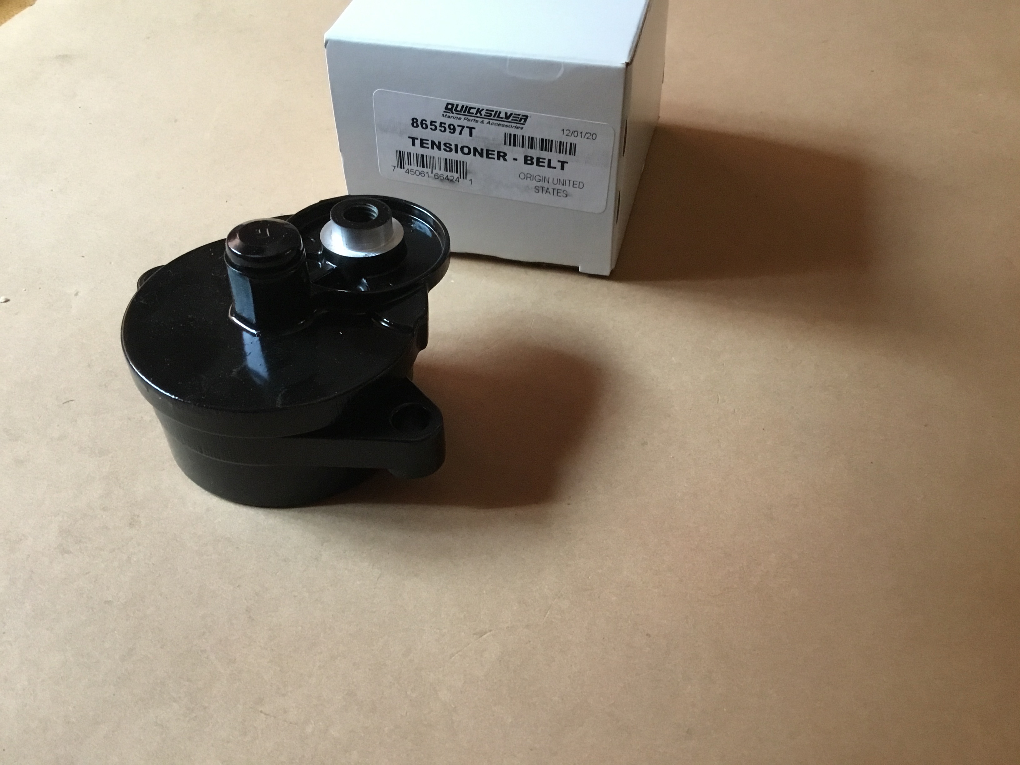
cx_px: 510
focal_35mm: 31
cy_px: 382
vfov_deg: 45.4
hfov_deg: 58.4
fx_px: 913
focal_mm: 3.3
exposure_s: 1/33
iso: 200
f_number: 2.4
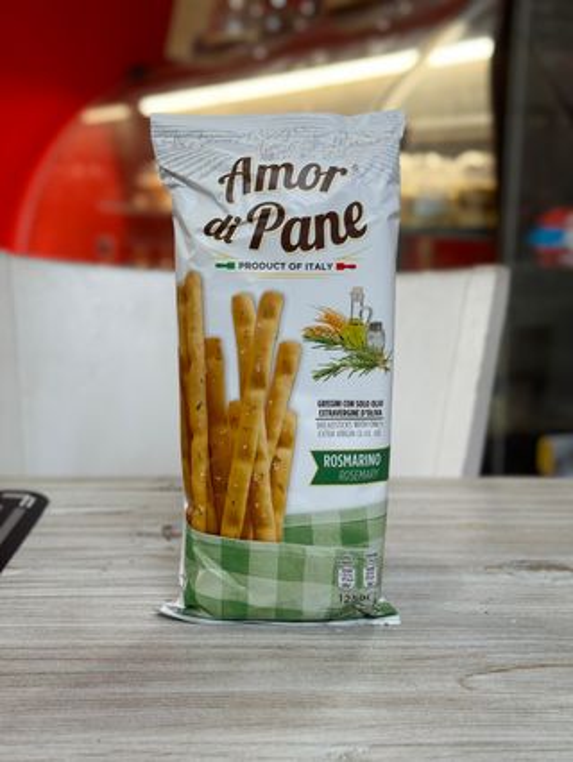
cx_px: 286
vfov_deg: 39.6
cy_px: 381
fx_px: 1058
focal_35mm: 48
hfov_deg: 30.3
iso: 50
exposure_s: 1/50
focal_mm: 6.86
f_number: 1.78
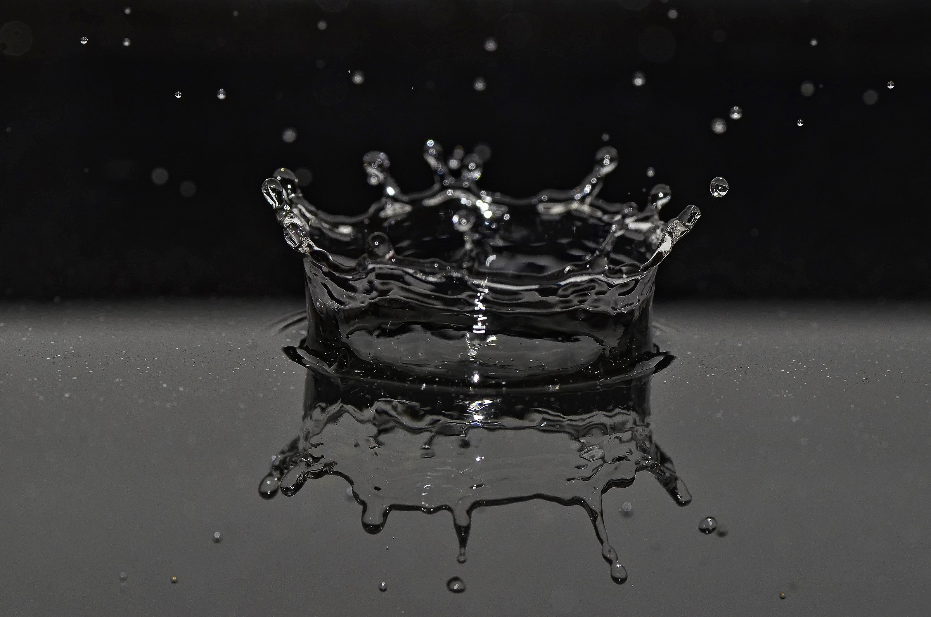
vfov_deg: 10.1
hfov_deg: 15.2
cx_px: 466
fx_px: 3484
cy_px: 308
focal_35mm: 135
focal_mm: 90
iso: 400
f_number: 16
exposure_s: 1/200
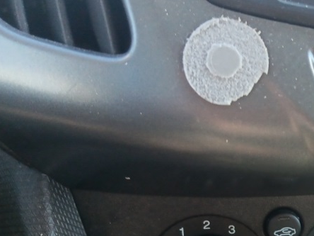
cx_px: 326
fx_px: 544
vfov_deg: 23.4
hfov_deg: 29.7
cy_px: 238
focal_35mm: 60
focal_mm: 3.98
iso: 290
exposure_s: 1/40
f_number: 1.8
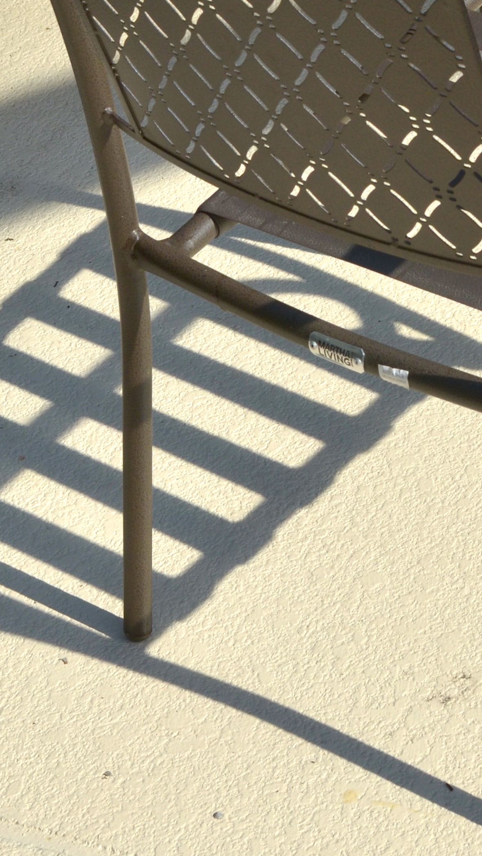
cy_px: 376
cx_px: 372
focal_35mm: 128
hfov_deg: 9.4
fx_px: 2912
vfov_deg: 16.7
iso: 200
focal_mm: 35
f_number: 10
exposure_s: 1/320
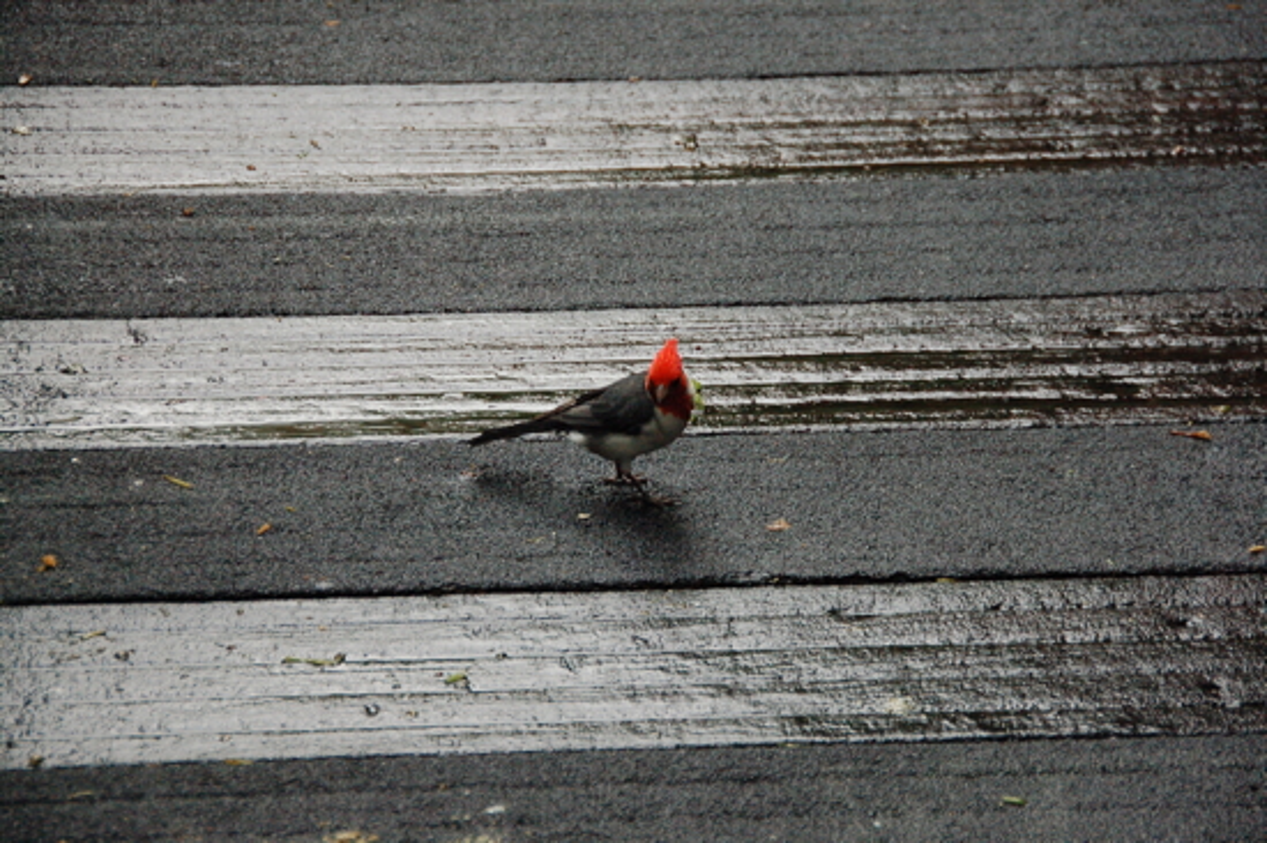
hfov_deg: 14.9
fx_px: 4854
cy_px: 422
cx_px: 634
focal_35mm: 138
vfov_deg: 9.9
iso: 1600
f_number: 5.6
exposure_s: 1/60
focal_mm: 92
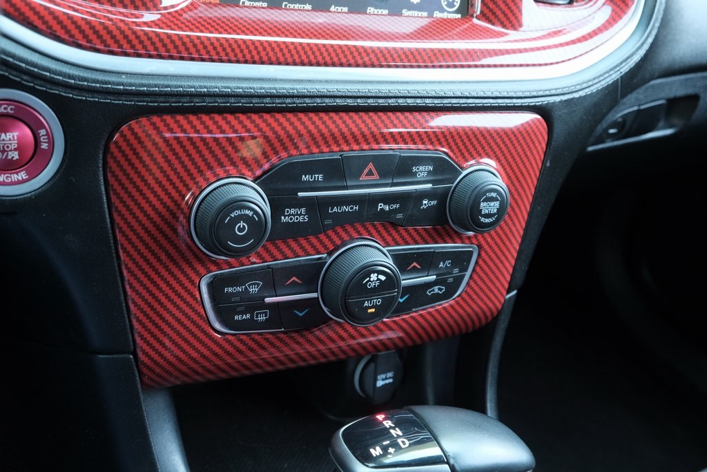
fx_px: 786
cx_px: 354
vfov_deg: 33.4
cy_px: 236
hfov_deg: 48.5
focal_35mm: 40
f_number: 5
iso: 2500
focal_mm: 26.5
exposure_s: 1/60
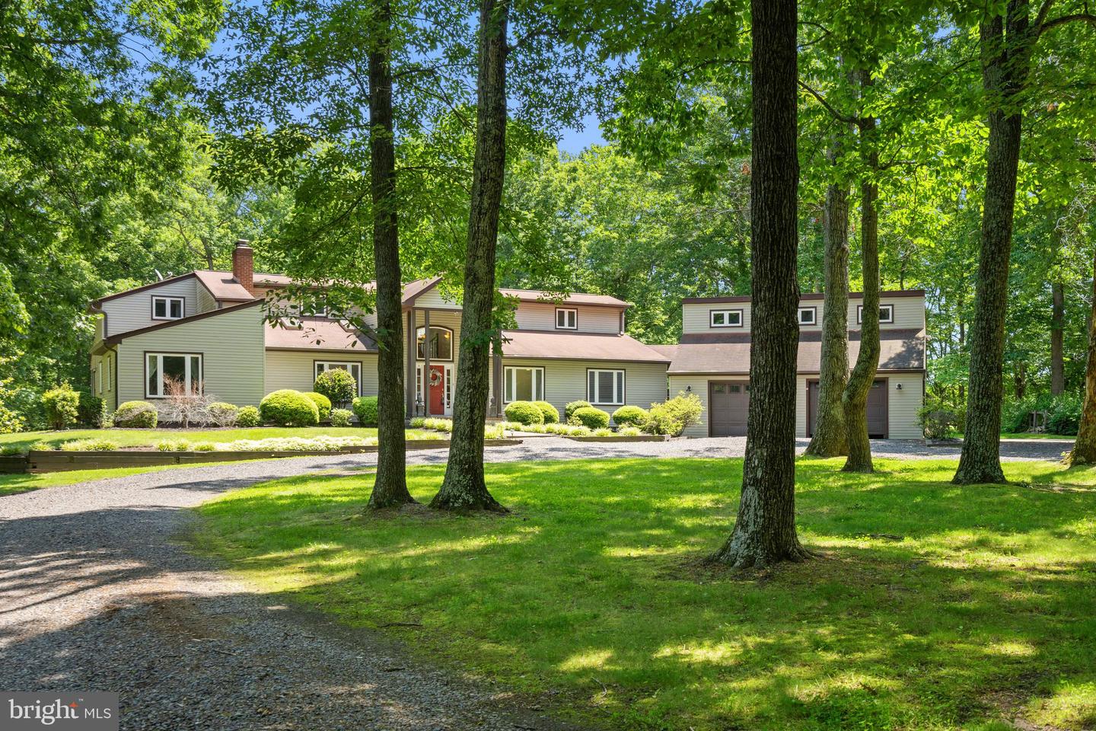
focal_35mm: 35
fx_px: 1065
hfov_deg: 54.4
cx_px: 548
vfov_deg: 37.9
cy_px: 366
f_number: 10
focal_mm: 35
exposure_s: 1/80
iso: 250
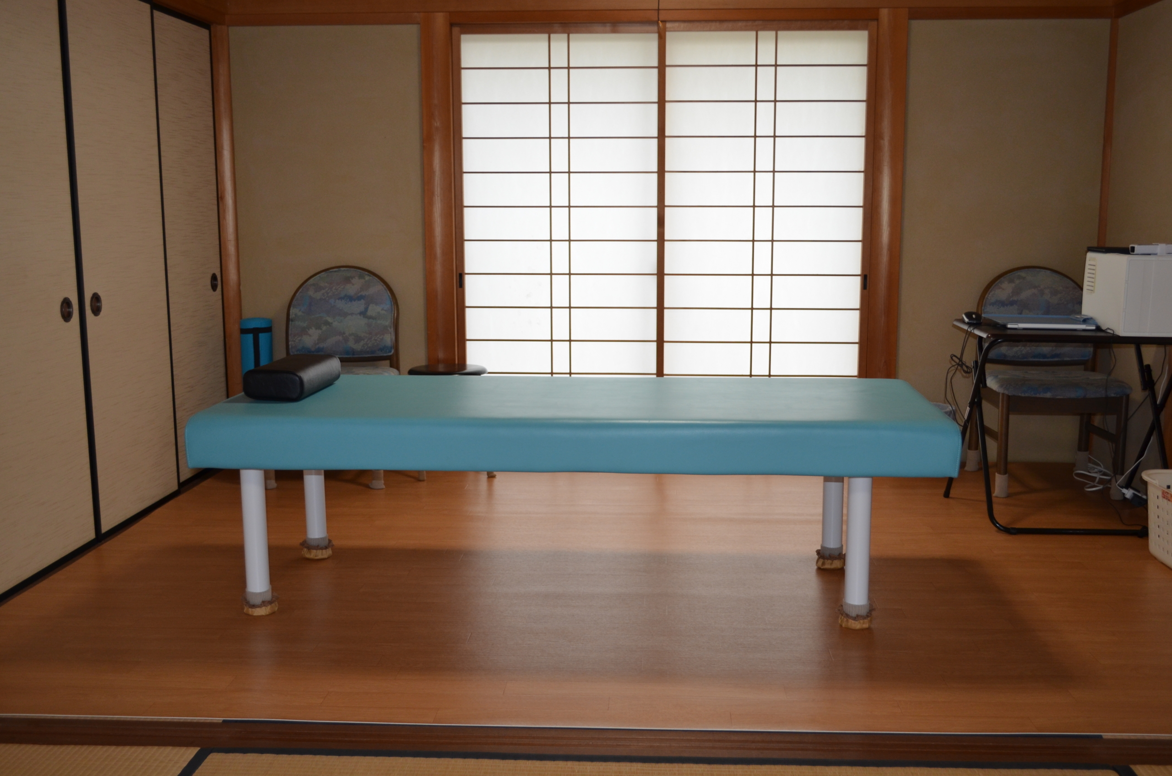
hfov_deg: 53.2
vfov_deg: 36.7
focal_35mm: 36
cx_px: 586
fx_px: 1170
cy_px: 388
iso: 450
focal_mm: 24
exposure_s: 1/60
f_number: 4
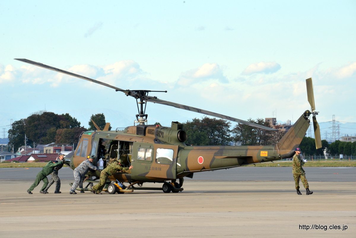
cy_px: 119
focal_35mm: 280
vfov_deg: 4.9
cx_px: 178
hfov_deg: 7.4
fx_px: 2770
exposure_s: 1/320
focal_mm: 280
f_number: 16
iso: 800
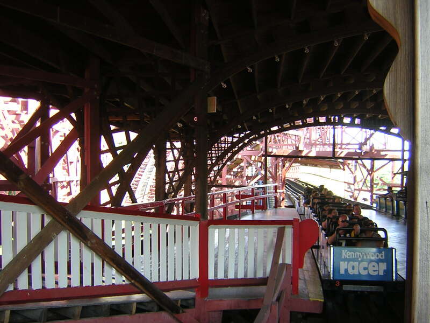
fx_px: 447
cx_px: 215
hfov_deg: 51.4
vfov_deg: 39.7
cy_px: 162
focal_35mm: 36
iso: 100
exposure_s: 1/43.3
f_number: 2.6
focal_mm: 4.7
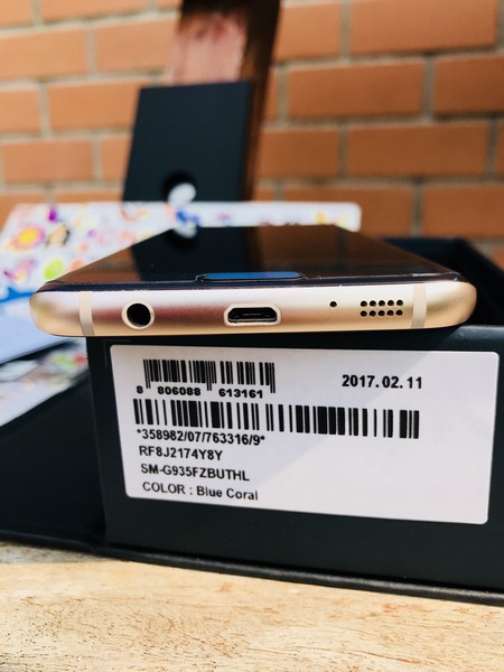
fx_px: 544
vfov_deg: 63.4
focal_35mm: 28
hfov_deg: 49.7
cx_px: 252
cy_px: 336
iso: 20
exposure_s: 1/1041
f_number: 1.8
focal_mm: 3.99
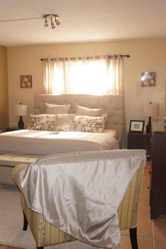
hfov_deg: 35.9
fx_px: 256
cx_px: 73
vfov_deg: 51.9
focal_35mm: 37
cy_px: 126
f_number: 4
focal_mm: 16
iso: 640
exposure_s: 1/60
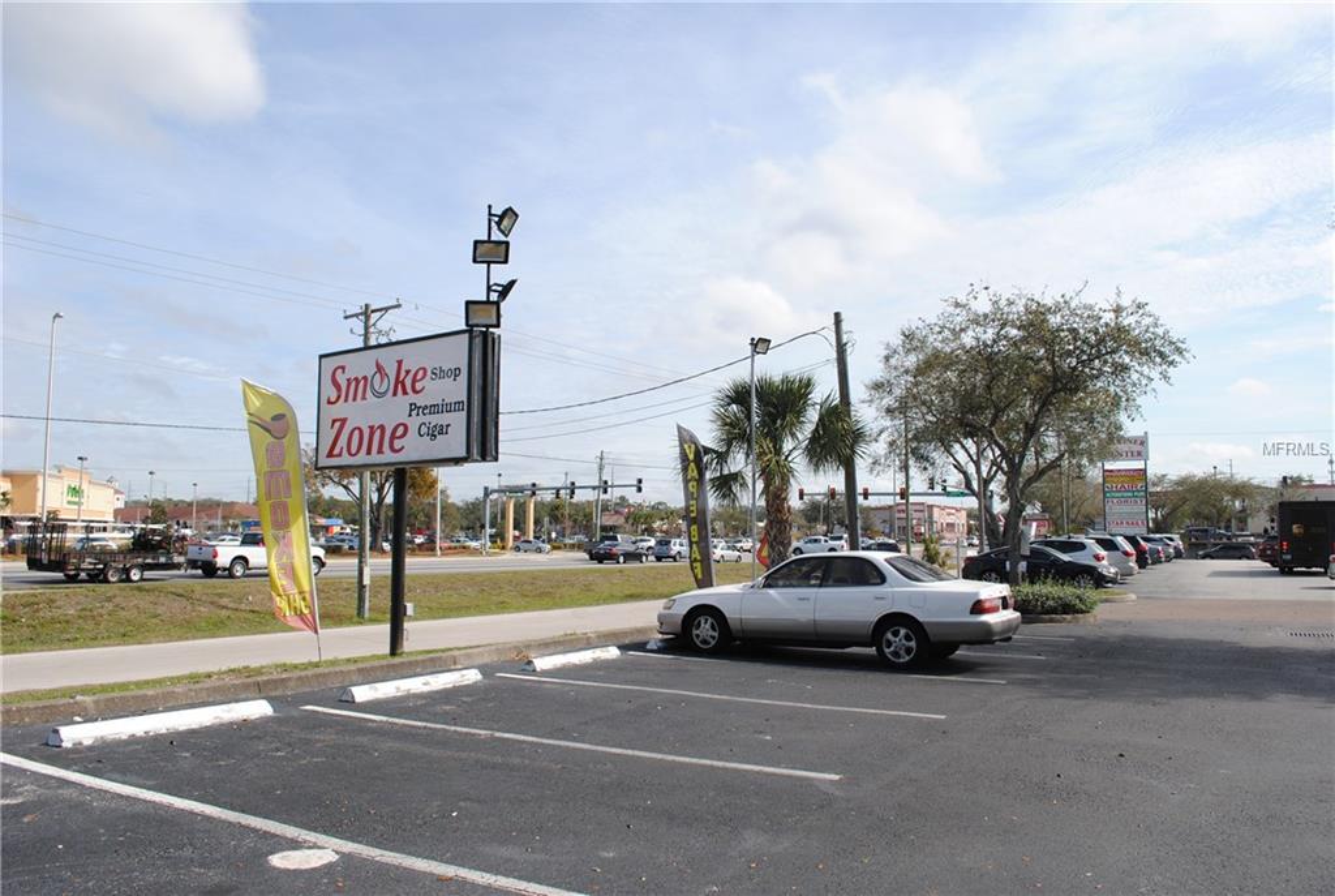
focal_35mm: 27
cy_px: 448
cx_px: 668
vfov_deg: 48.1
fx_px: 1003
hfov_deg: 67.3
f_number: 8
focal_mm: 18
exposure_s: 1/250
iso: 100
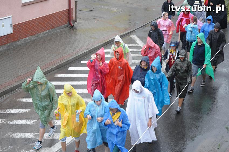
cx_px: 114
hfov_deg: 28.1
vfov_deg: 18.9
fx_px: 458
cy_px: 76
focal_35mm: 72
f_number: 6.3
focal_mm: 48
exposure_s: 1/160
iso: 800
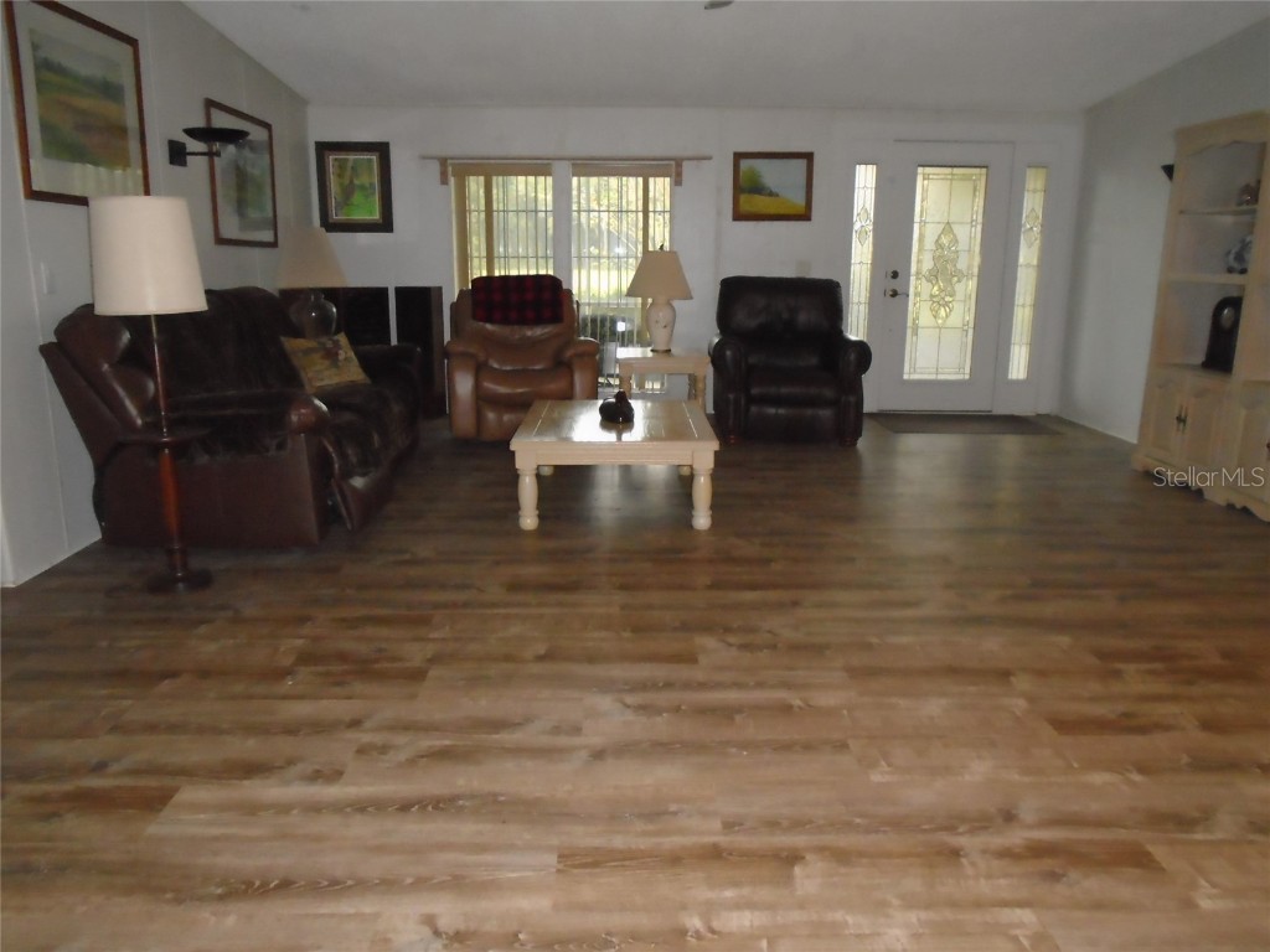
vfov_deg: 53.1
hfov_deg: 67.3
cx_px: 635
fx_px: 954
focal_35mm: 26
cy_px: 476
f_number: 3.2
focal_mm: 4.6
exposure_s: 1/30
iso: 640
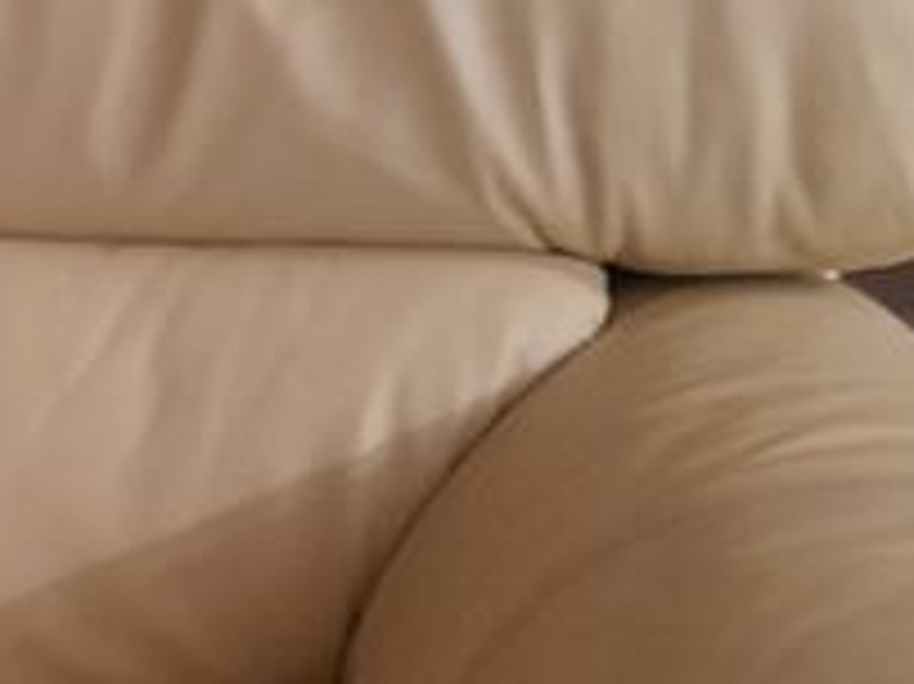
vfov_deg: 12.0
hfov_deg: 14.3
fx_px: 3246
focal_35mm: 123
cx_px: -680
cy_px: 572
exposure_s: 1/25
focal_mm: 4.6
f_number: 2
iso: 640
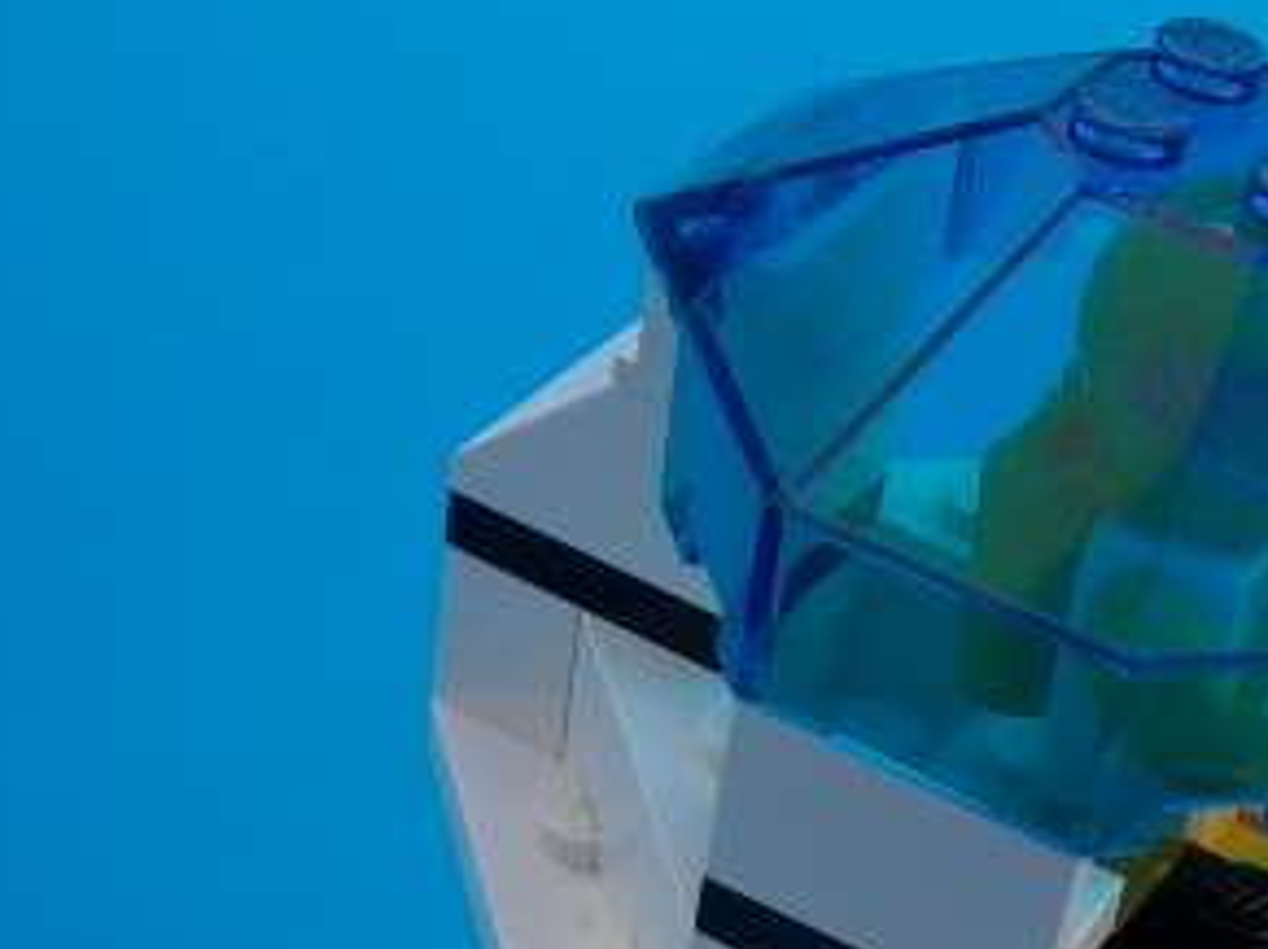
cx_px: 1163
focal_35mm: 84
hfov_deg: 22.7
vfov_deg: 17.2
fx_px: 3074
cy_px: 892
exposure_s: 1/196
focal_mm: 7.62
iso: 100
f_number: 4.14
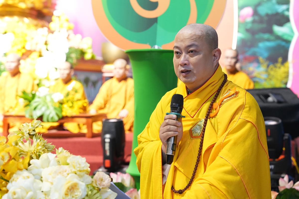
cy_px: 100
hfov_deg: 28.8
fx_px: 581
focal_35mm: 70
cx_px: 150
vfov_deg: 19.5
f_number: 4
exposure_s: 1/100
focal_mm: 70
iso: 5000
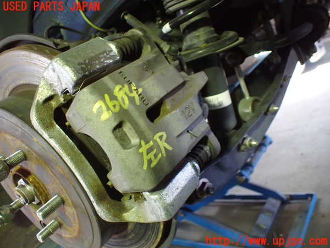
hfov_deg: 60.0
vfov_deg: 46.8
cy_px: 124
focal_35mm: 30
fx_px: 286
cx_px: 165
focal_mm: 5.4
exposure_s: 1/60
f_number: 2.3
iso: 800
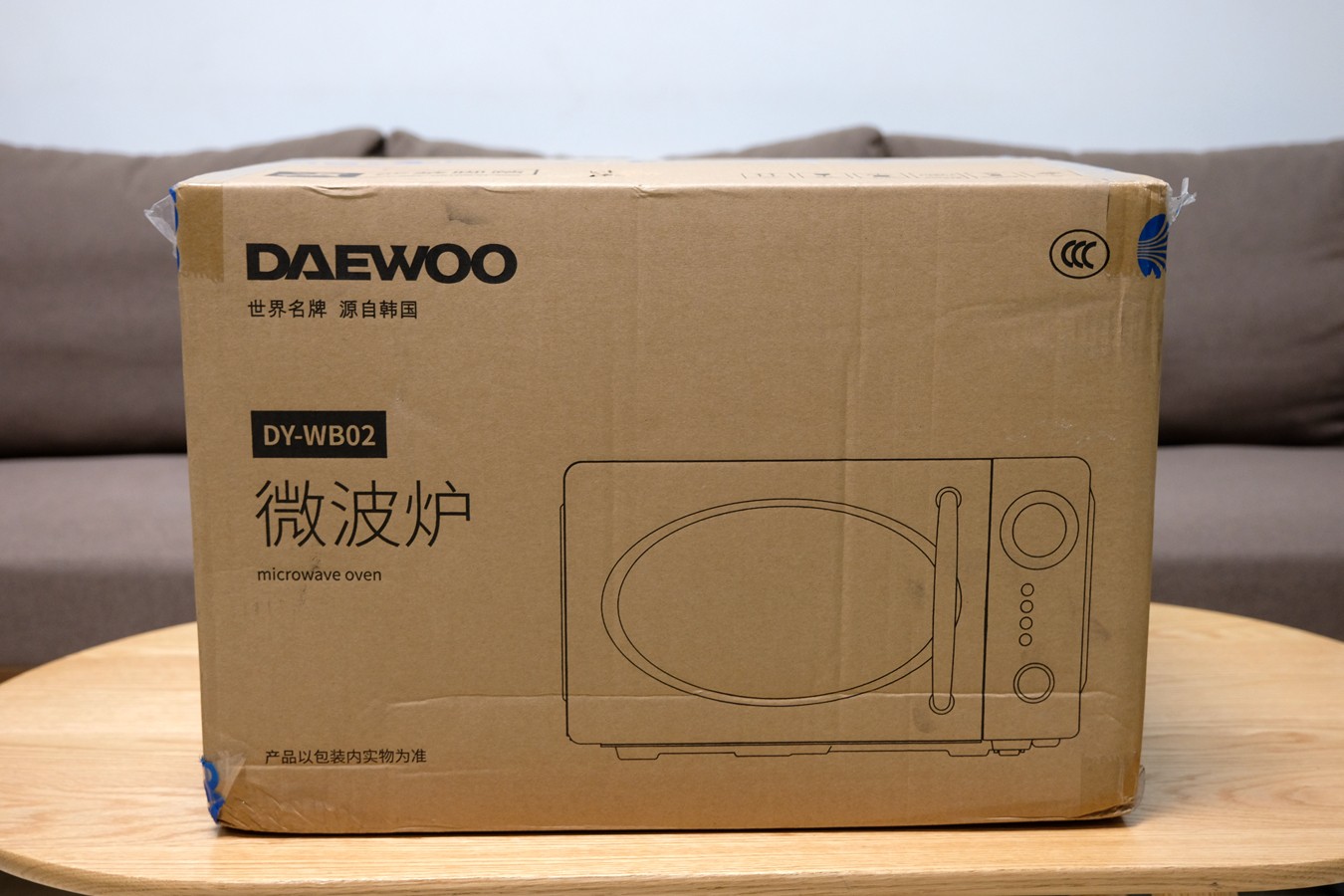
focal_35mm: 41
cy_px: 448
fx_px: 1531
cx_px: 672
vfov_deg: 32.6
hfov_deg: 47.4
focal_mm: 27.5
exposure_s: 1/30
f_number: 4
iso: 800
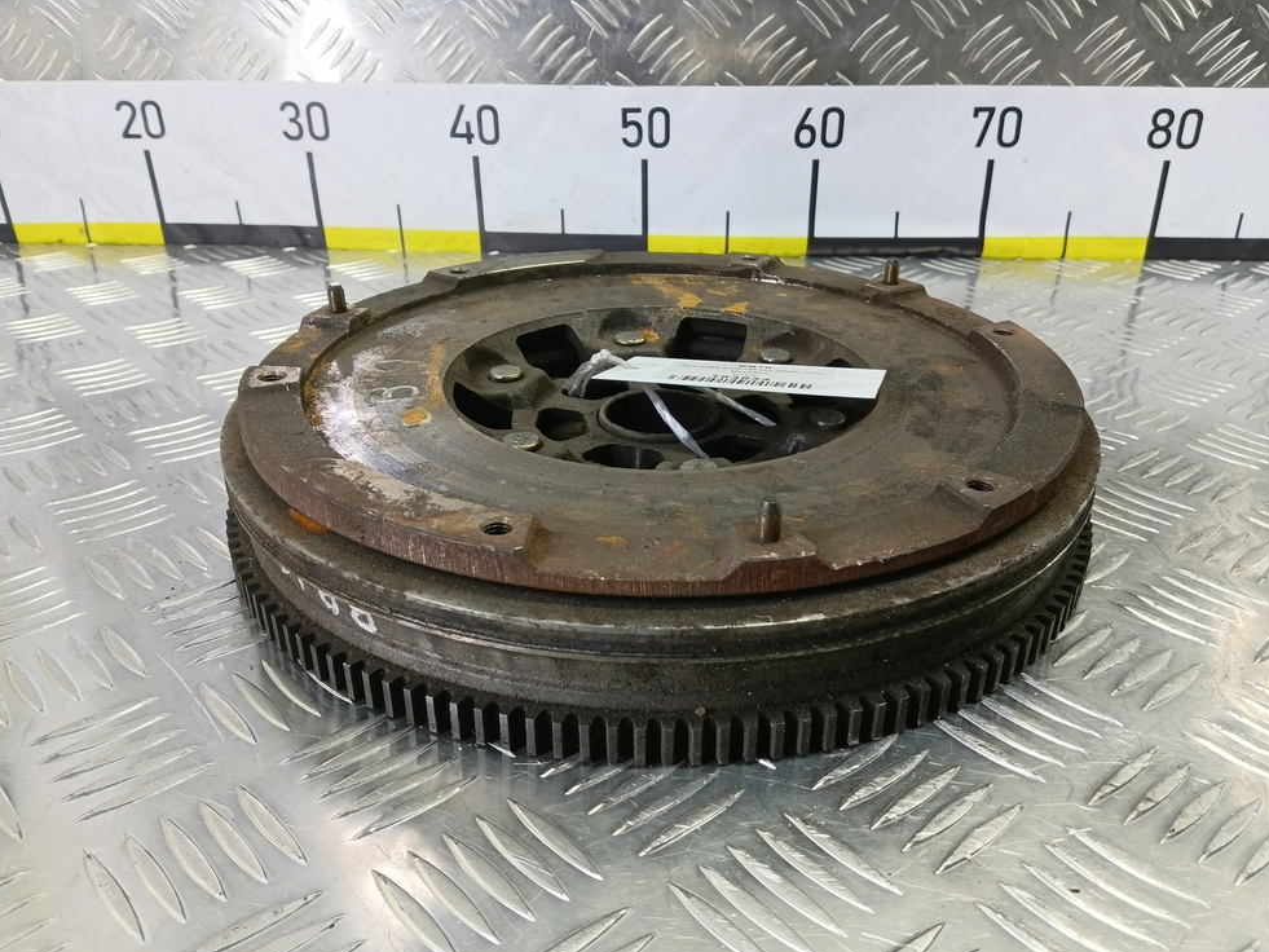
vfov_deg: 56.8
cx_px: 652
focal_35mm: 24
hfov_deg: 71.6
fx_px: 880
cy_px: 473
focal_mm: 4.11
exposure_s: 1/50
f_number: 1.6
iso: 208
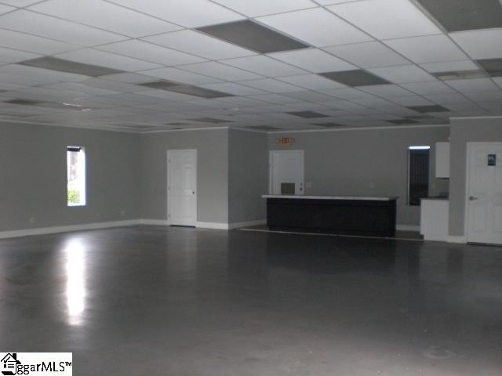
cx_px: 251
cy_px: 188
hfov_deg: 49.0
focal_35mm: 38
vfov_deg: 37.7
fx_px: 551
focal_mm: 6.3
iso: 200
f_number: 3.1
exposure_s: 1/60
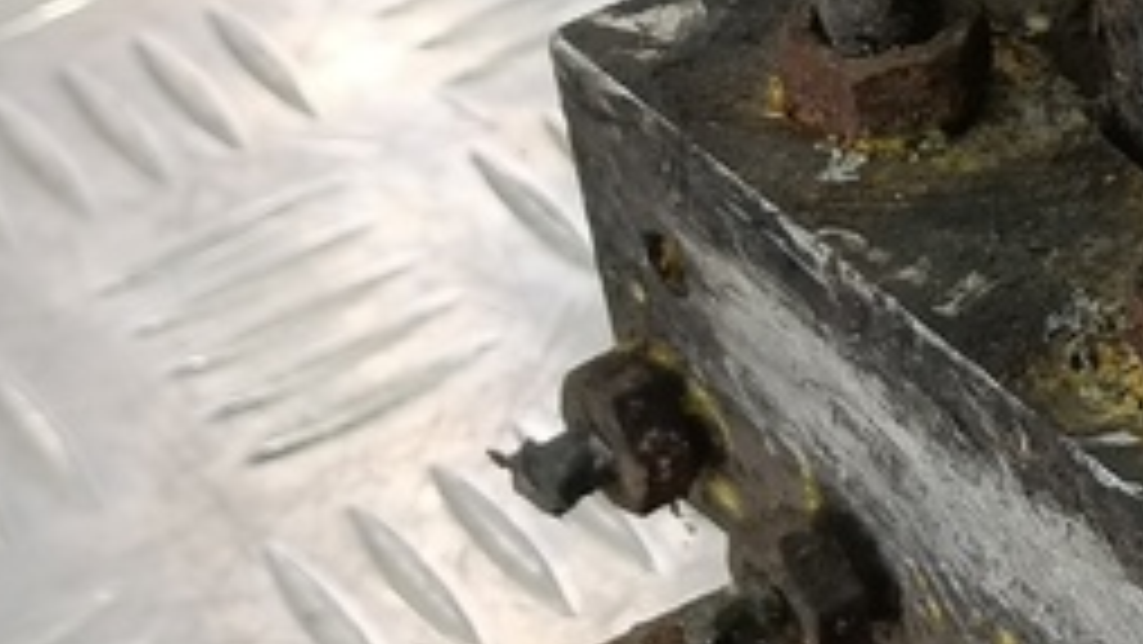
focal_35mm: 101
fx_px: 3062
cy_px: 329
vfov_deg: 12.0
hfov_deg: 19.0
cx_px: 1634
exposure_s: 1/50
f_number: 1.6
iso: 163
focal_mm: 4.11
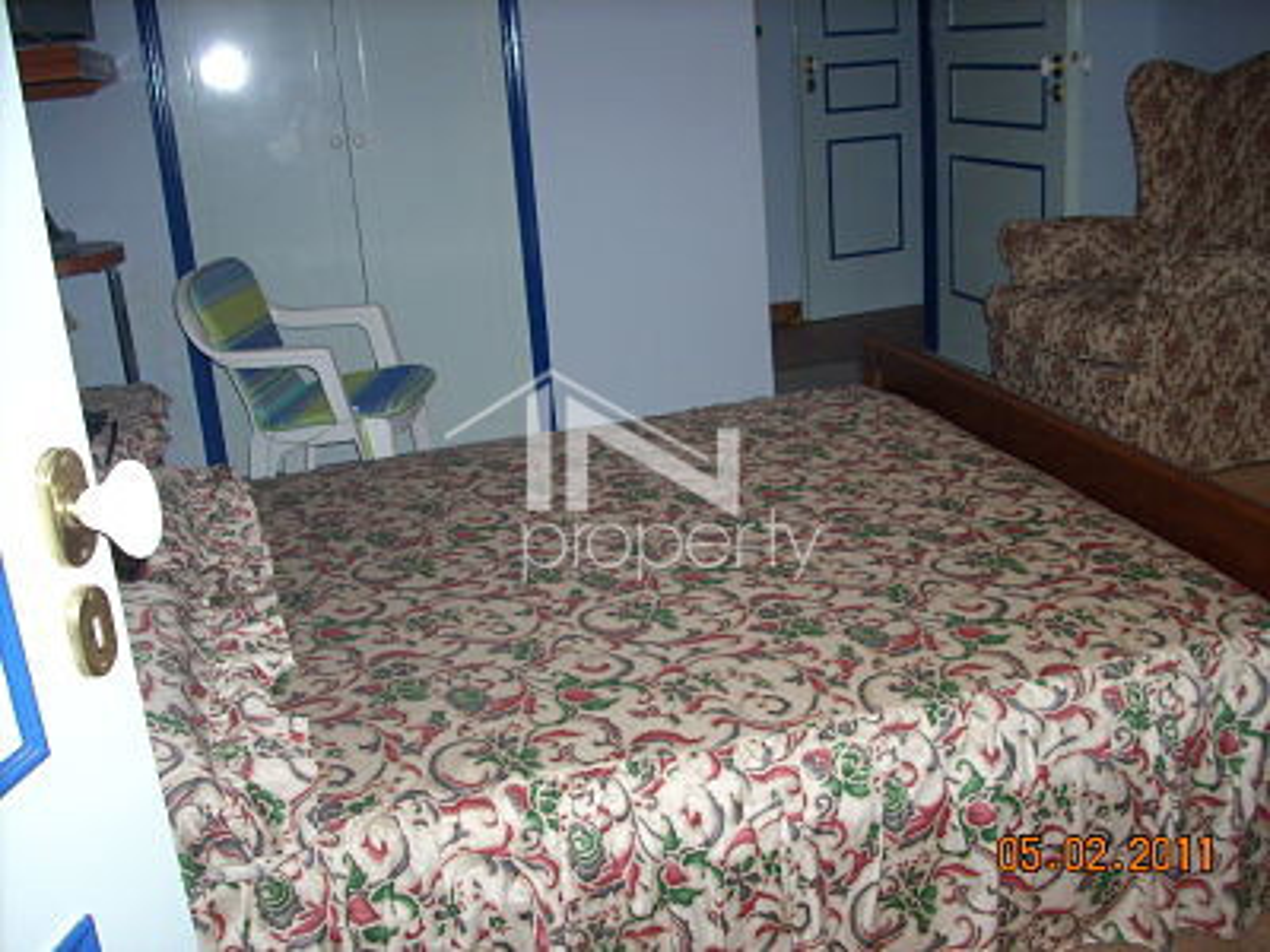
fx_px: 1357
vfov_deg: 38.7
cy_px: 476
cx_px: 635
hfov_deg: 50.1
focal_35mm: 37
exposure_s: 1/60
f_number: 2.8
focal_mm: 6.2
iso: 200
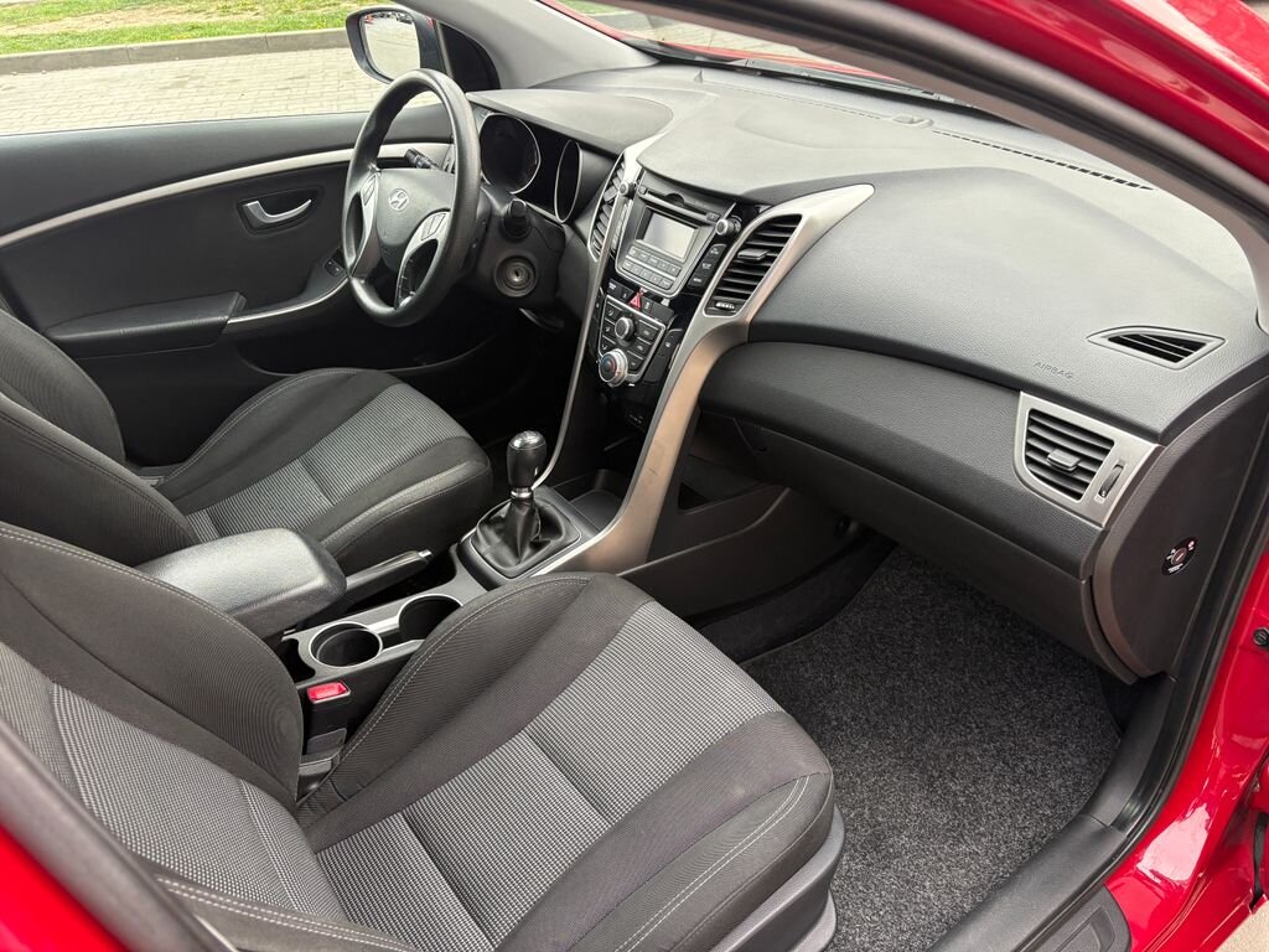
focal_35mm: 26
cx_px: 634
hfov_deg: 67.3
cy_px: 476
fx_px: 953
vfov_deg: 53.1
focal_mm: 5.96
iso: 125
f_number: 1.6
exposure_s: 1/121
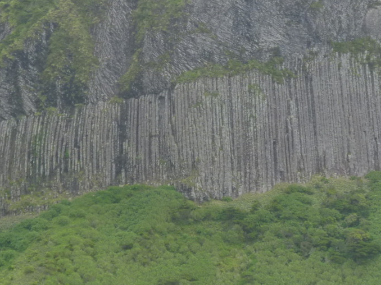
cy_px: 65
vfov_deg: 6.3
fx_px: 2597
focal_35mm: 236
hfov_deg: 8.4
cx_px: 196
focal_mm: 22.3
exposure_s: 1/250
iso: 125
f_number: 5
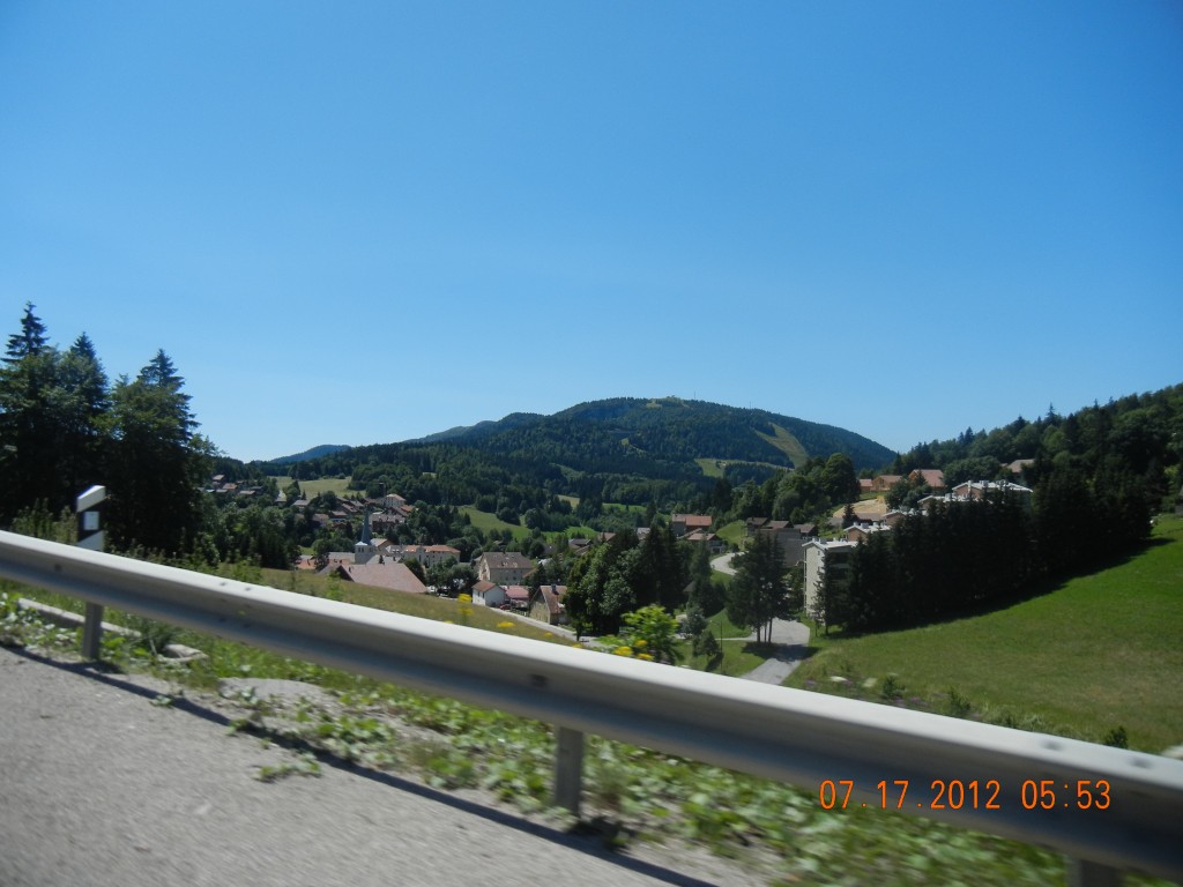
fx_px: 1025
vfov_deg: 46.8
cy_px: 444
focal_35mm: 30
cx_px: 592
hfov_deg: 60.0
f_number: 7
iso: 160
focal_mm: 5.4
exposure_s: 1/525
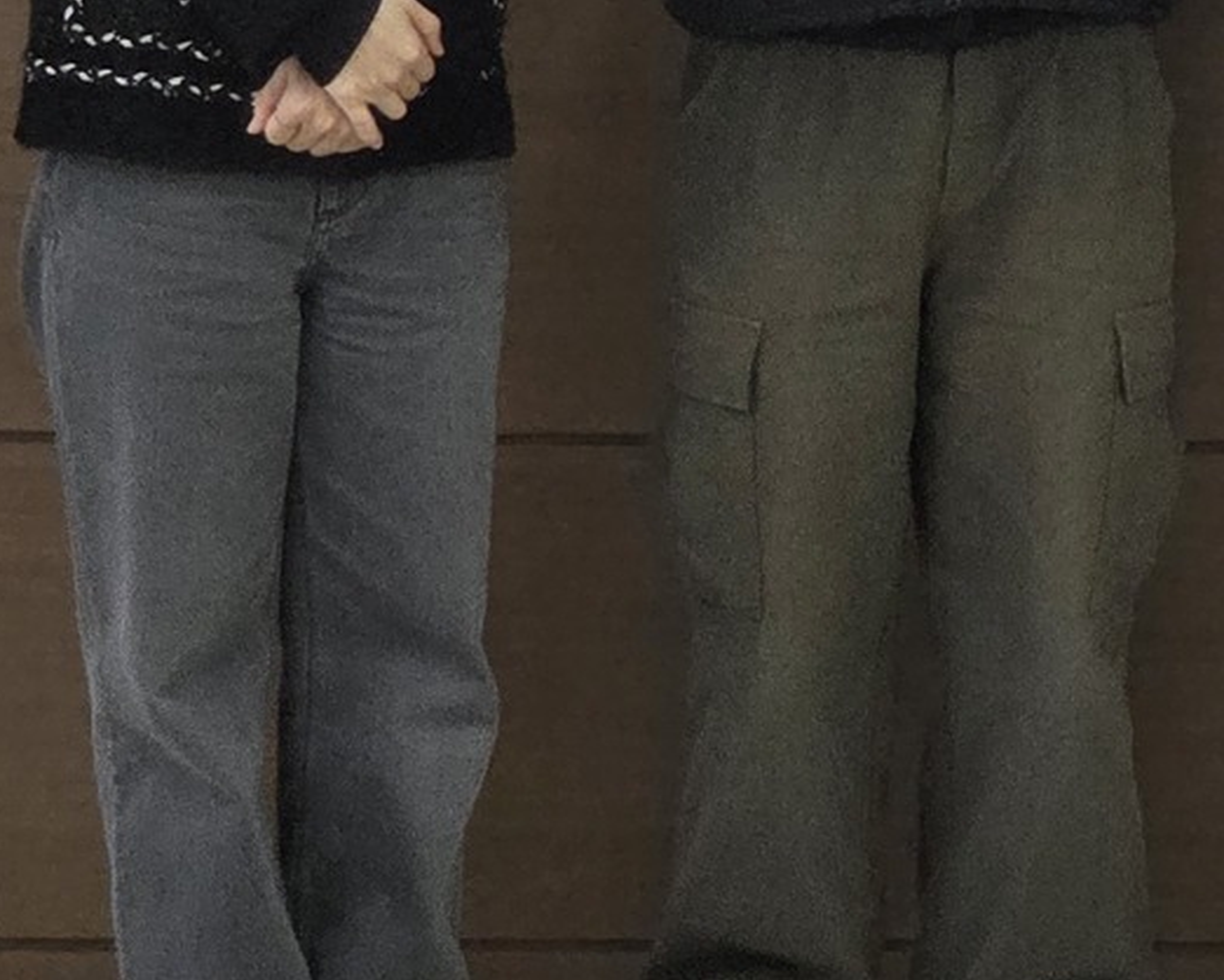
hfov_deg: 7.4
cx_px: 1730
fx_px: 9350
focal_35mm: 258
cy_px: -347
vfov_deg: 6.0
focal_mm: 7
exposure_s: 1/120
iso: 400
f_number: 2.4
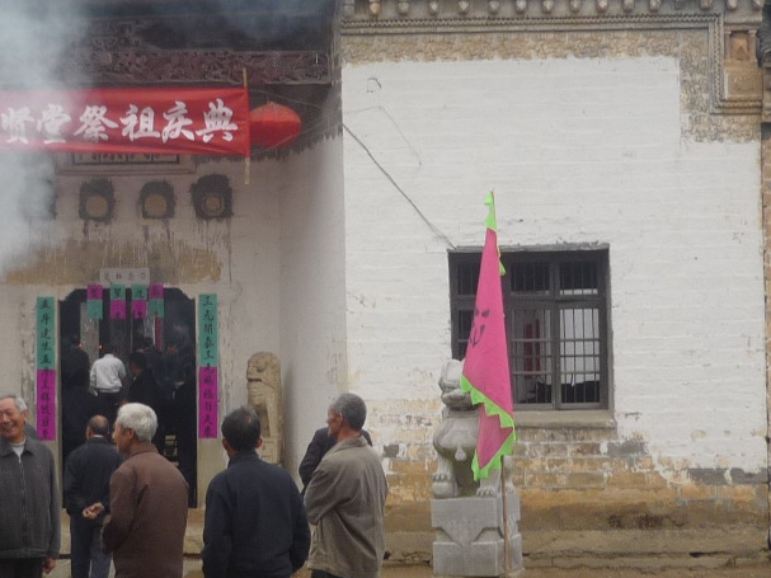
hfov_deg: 22.4
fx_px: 1937
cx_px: 272
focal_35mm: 87
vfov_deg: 17.0
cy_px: 295
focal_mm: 5.5
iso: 100
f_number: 2.8
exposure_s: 1/160
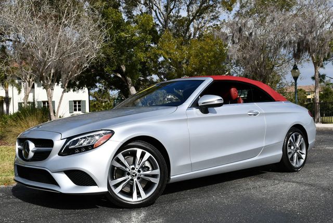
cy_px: 112
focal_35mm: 44
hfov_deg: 44.5
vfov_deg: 30.6
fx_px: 407
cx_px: 166
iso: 100
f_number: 10
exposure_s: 1/400
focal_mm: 22
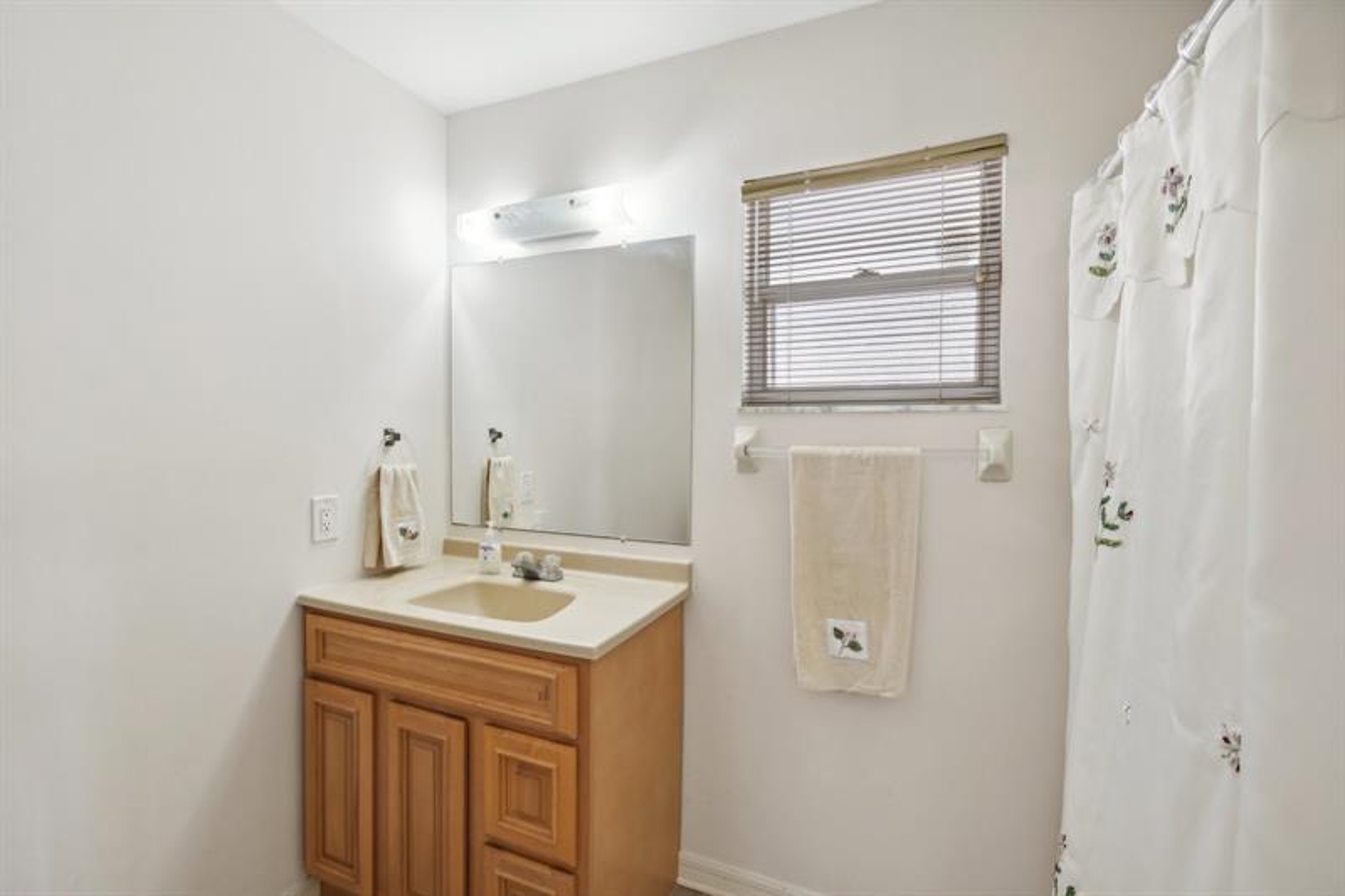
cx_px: 672
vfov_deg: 77.3
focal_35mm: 15
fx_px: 560
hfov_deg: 100.4
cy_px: 448
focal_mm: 10
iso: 400
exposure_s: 1/13
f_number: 8
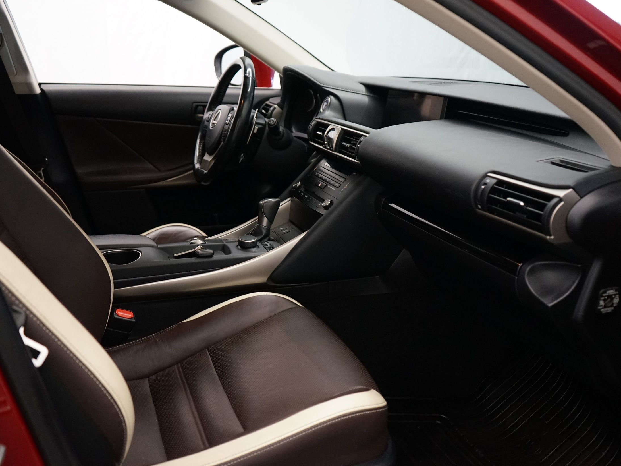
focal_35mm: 33
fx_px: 592
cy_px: 236
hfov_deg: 55.2
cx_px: 273
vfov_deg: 42.9
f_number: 3.5
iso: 3200
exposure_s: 1/160
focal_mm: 30
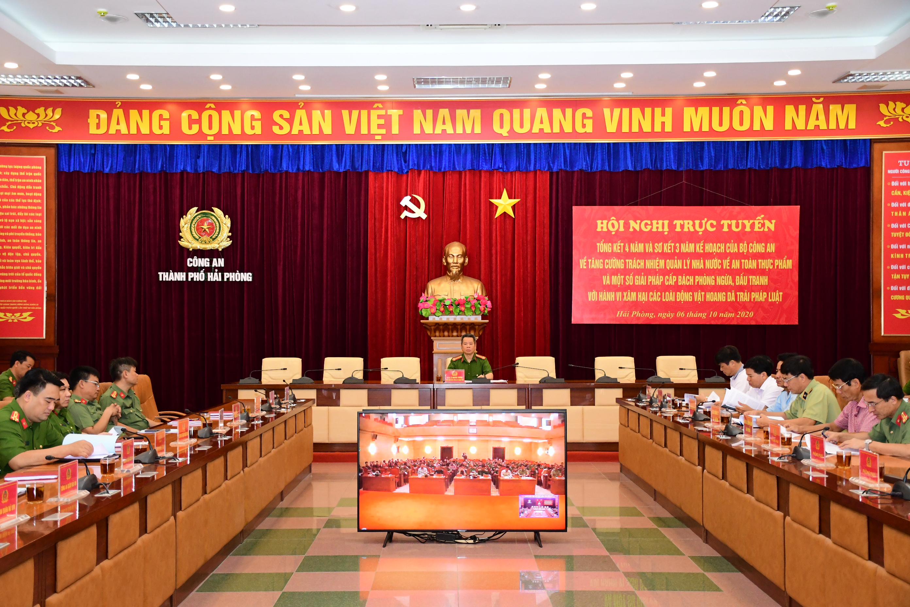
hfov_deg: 43.6
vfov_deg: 29.9
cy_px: 304
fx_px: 1137
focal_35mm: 45
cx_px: 455
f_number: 4
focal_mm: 30
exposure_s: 1/200
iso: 2500
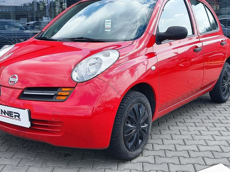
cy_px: 81
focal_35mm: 33
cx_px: 92
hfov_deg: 55.0
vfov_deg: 42.9
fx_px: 219
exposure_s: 1/349
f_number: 1.69
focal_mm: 7.01
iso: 50
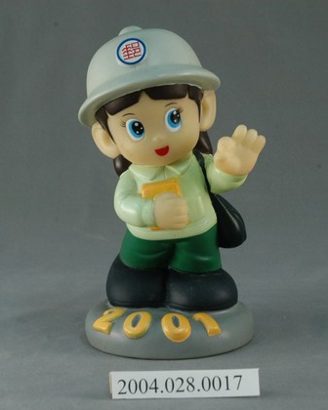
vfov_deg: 17.9
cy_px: 204
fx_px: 1298
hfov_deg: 14.4
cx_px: 163
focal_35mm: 107
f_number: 8
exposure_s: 1/30
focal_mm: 50
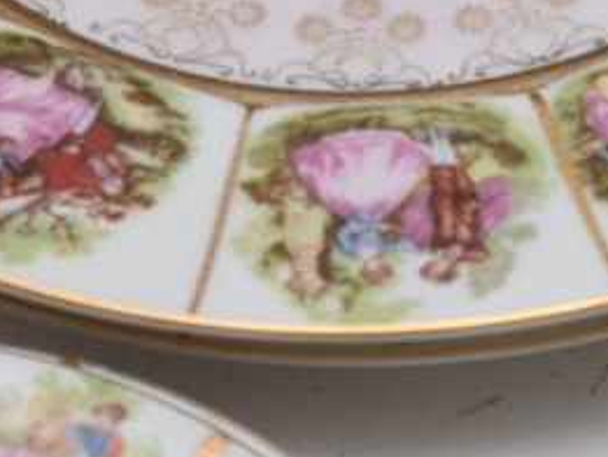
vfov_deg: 4.9
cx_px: 373
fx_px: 5339
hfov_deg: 6.5
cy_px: -276
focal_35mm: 304
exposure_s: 1/100
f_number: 5.6
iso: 800
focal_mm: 55
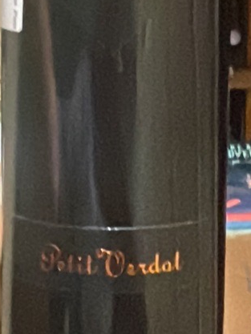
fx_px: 444
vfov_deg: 40.4
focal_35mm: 46
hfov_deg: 31.5
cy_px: 98
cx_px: 104
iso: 1250
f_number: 2.4
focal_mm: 1.54
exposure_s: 1/40
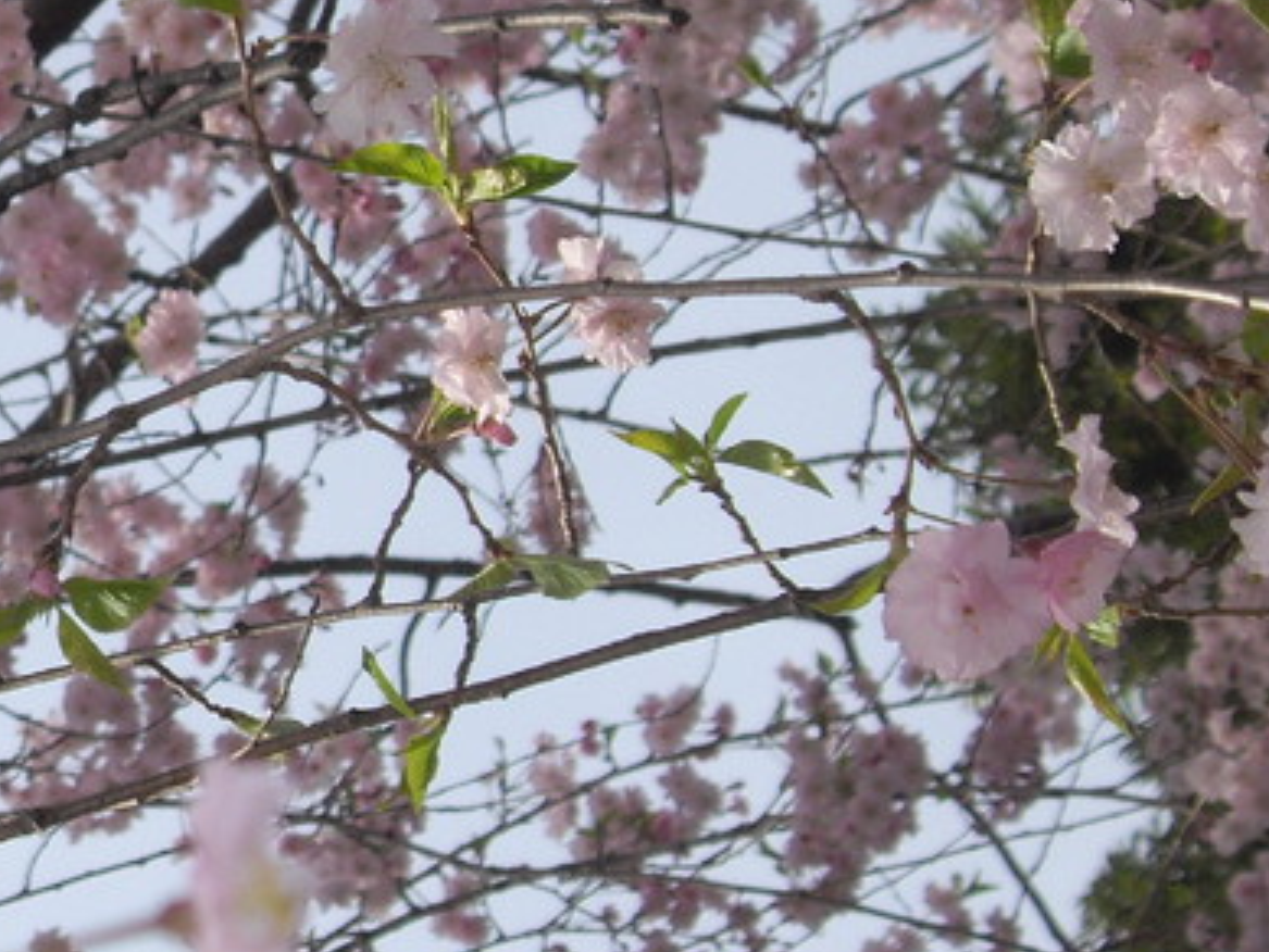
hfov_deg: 9.0
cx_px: -636
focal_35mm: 214
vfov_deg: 6.9
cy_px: 271
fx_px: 7848
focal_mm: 13.7
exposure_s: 1/500
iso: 64
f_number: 3.8
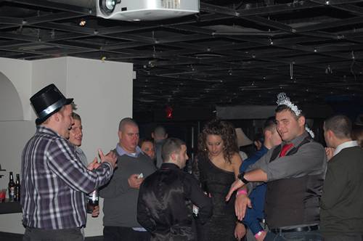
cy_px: 120
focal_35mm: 82
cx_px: 182
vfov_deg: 16.5
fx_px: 831
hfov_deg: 24.6
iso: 900
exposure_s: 1/60
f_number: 5.6
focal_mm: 55
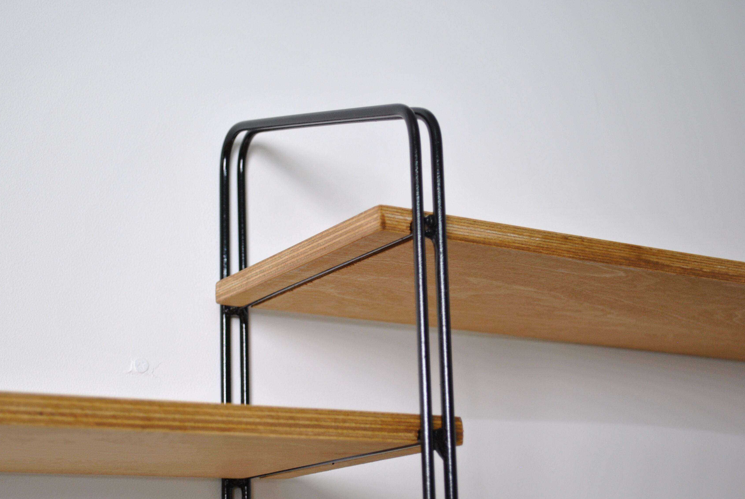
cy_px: 258
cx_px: 320
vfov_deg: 21.0
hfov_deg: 30.9
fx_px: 1347
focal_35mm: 65
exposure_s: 1/30
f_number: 5
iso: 320
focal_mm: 38
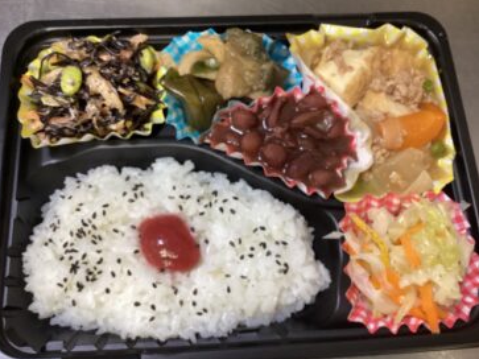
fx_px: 443
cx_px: 236
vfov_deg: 44.1
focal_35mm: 32
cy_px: 176
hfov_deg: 56.8
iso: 250
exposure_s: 1/60
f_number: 2.4
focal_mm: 3.3
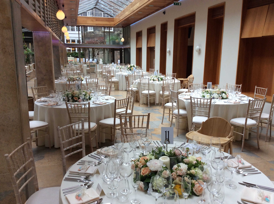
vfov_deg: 44.1
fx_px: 253
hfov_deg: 56.9
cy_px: 102
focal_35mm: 32
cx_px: 137
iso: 40
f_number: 2.4
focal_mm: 3.3
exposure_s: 1/100
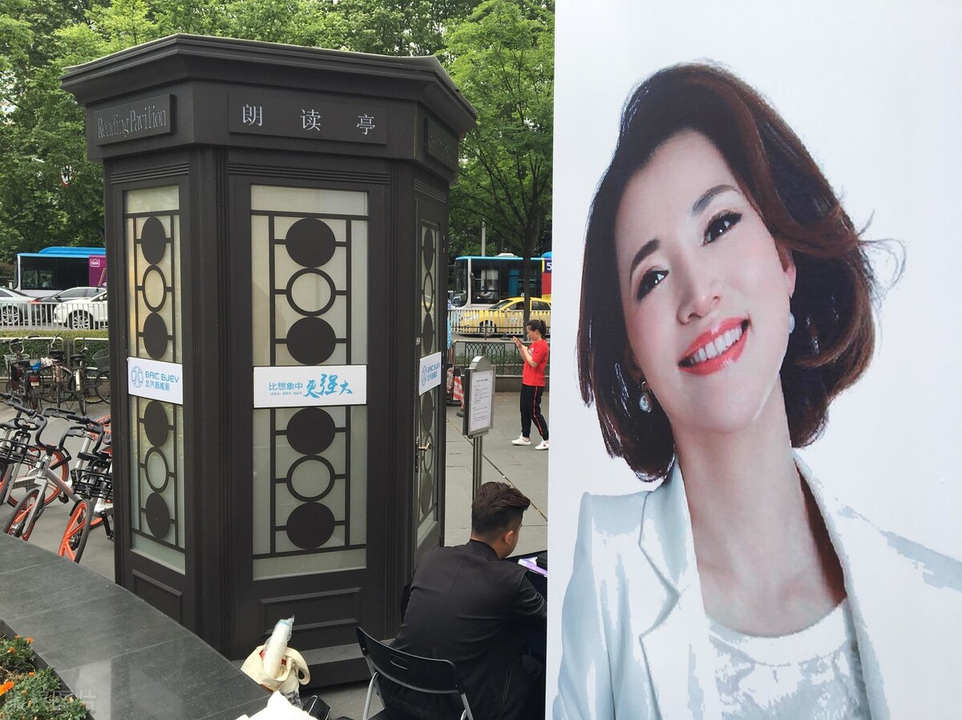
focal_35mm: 29
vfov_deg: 48.2
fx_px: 805
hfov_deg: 61.7
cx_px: 481
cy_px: 360
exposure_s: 1/641
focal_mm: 4.15
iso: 25
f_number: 2.2
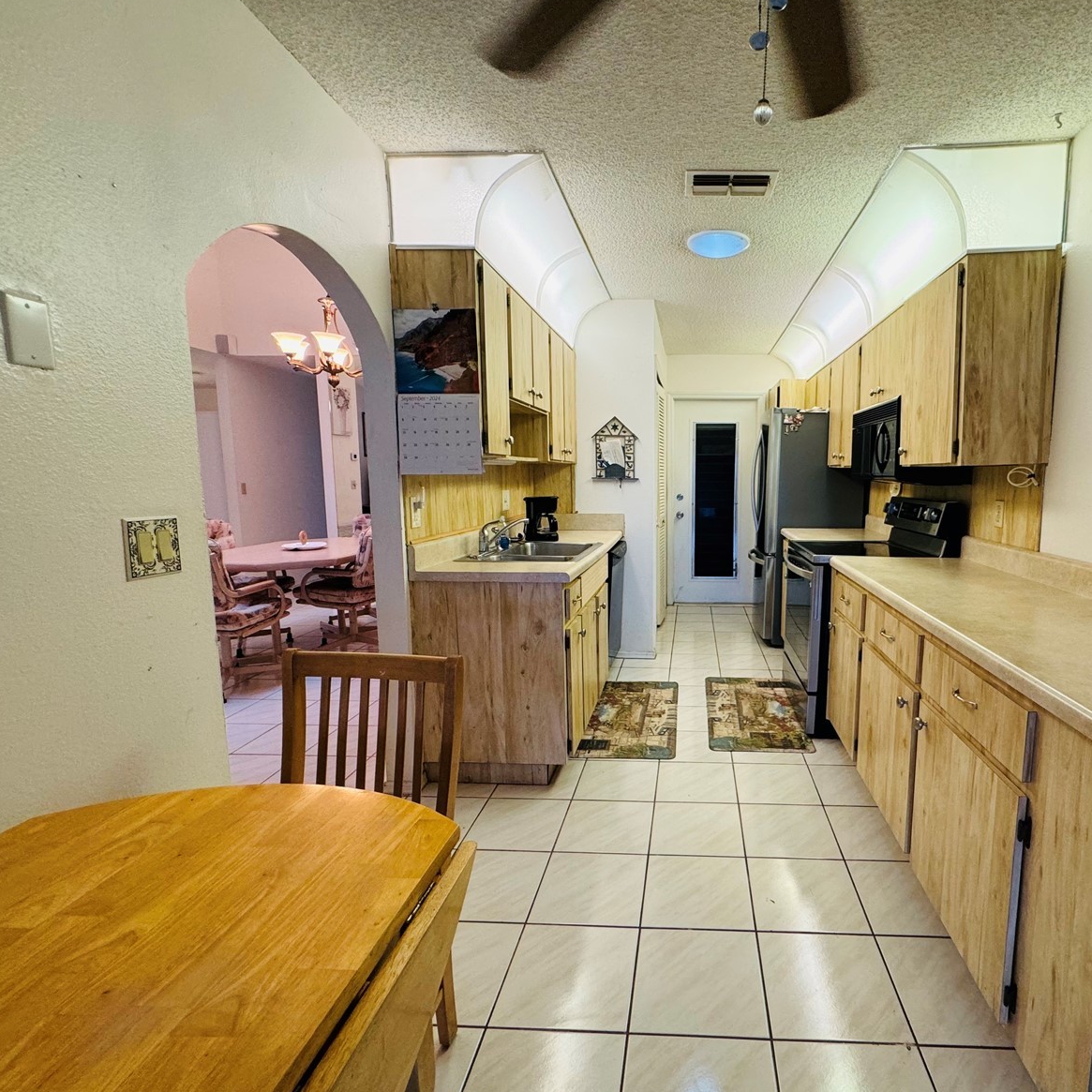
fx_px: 607
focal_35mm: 17
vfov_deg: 84.0
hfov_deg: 82.6
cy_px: 552
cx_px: 673
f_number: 2.2
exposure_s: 1/60
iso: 200
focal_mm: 2.22
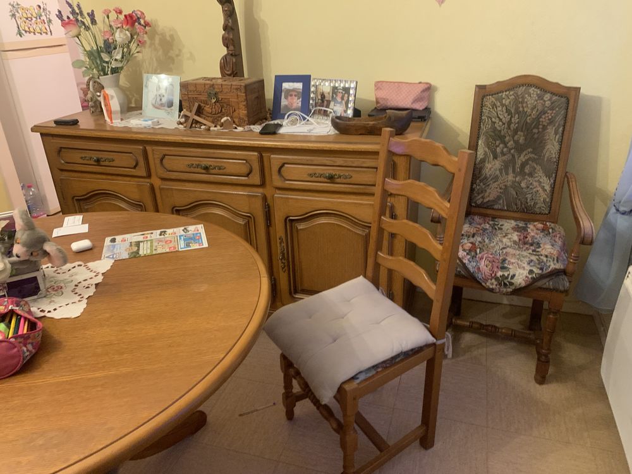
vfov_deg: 53.1
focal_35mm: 26
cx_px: 316
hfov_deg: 67.3
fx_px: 475
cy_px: 237
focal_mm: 4.25
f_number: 1.8
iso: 400
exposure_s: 1/25
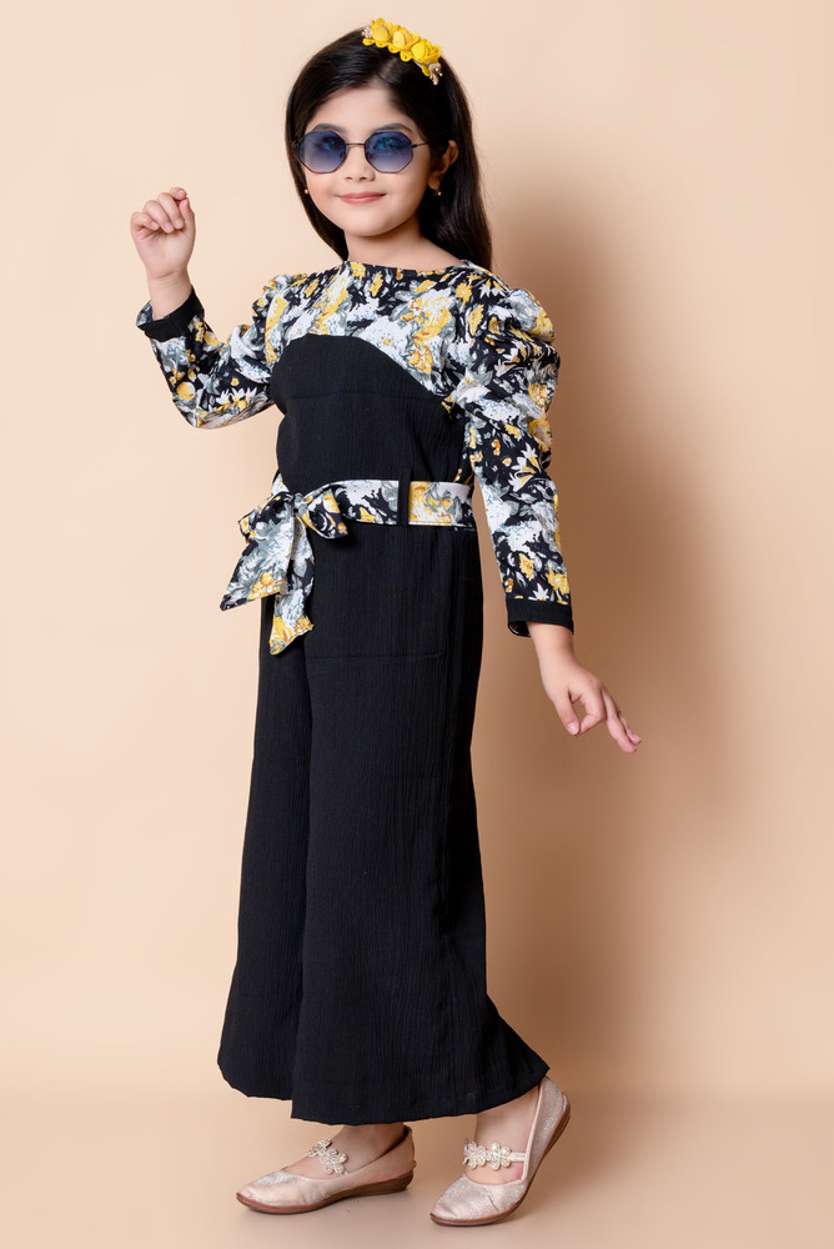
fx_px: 2290
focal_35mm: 66
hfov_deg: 20.6
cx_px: 417
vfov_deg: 30.5
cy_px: 624
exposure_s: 1/160
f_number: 11
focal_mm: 66
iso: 250
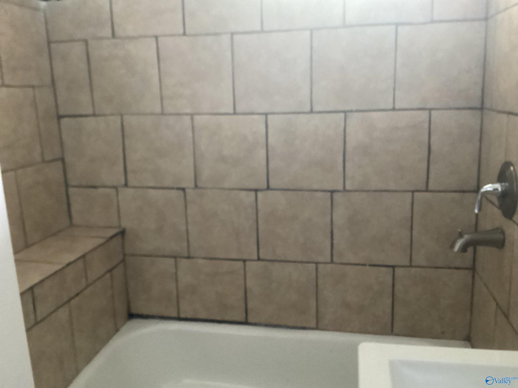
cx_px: 259
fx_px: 464
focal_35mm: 31
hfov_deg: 58.4
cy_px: 194
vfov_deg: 45.4
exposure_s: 1/24
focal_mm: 3.3
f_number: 2.4
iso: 640
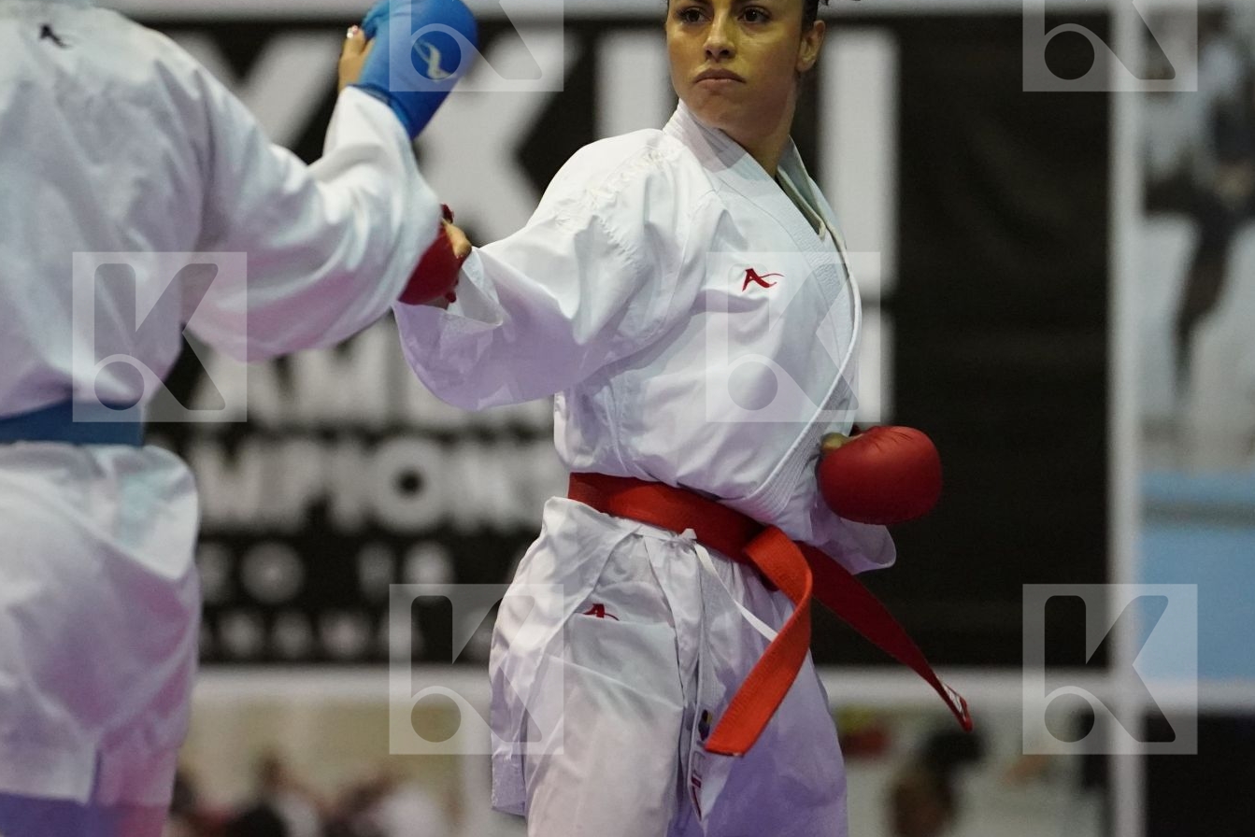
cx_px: 477
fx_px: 14016
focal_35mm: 402
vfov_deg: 3.4
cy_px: 337
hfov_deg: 5.1
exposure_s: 1/800
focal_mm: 200
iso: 6400
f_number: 2.8
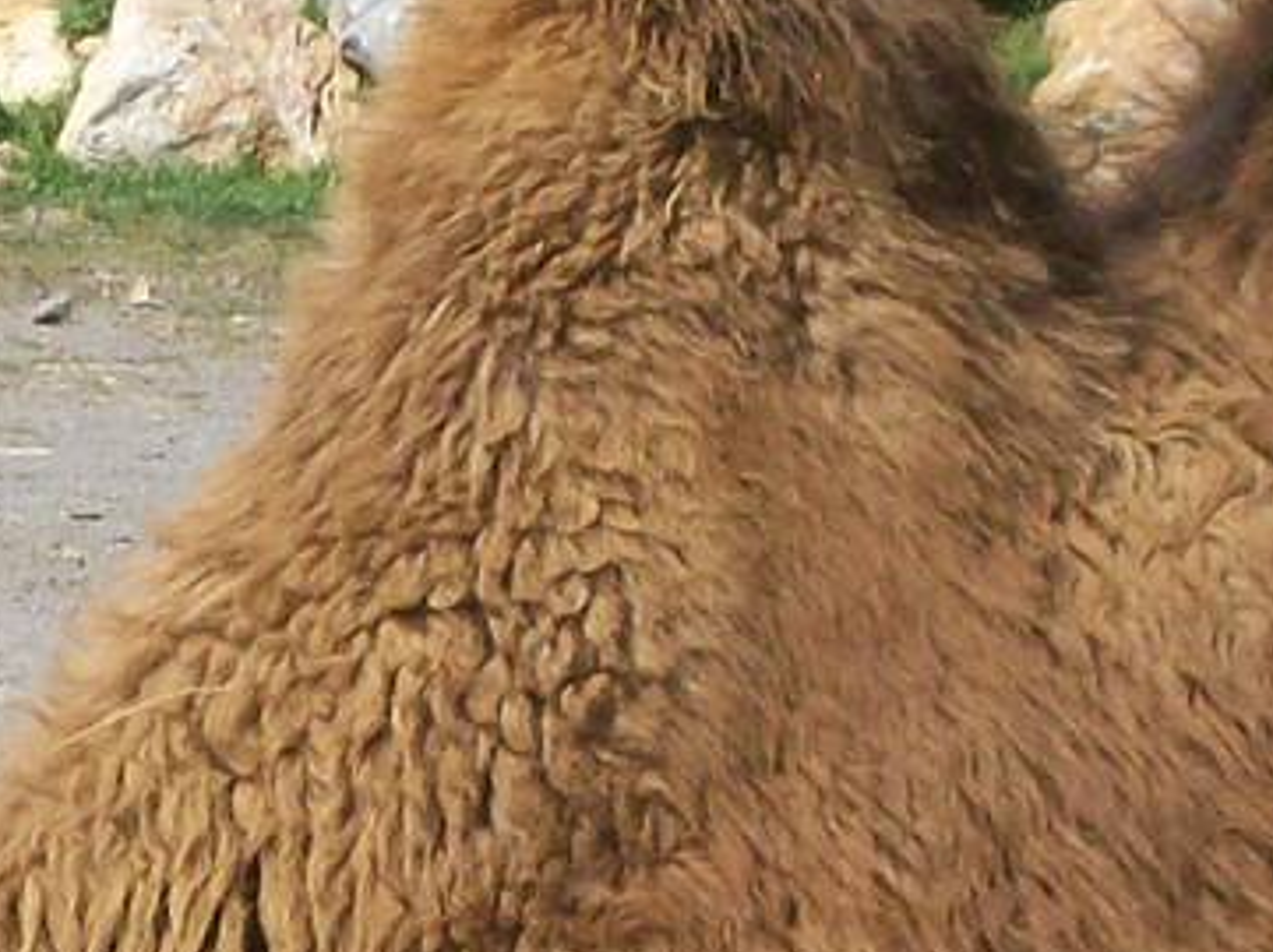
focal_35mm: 479
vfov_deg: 3.1
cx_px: 540
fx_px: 17598
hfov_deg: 4.1
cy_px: 1058
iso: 80
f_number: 4.8
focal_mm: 18
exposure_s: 1/739
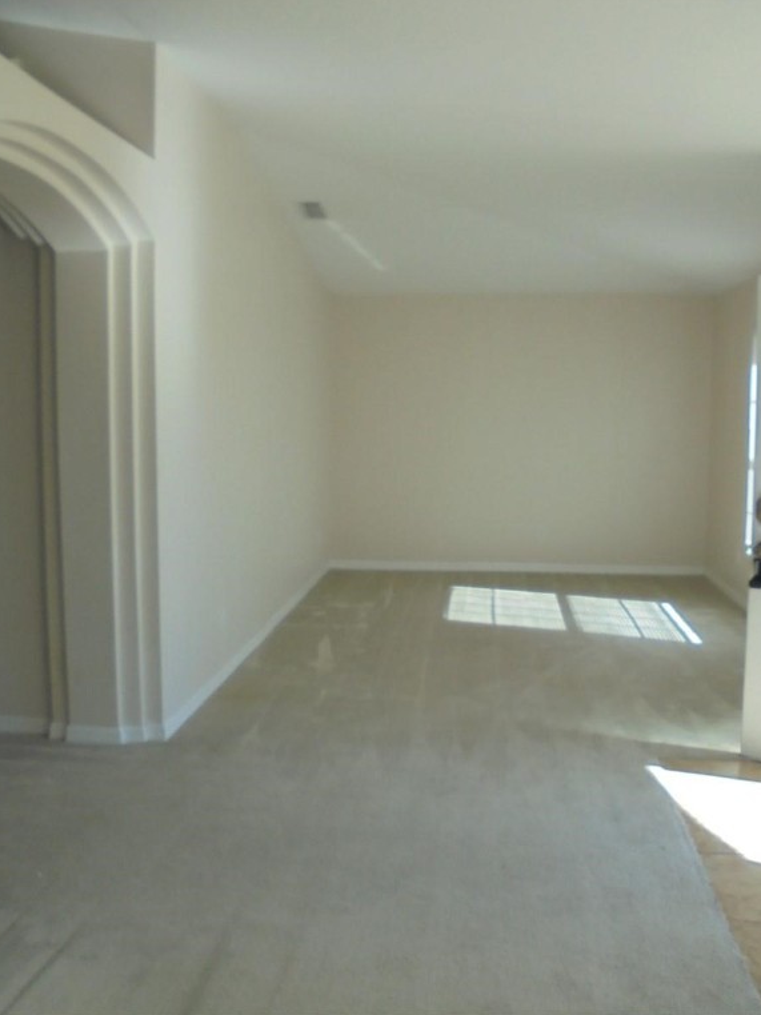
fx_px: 1026
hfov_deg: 40.7
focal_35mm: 35
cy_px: 504
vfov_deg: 52.6
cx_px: 393
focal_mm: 4.6
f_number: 3.5
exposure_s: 1/160
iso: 100
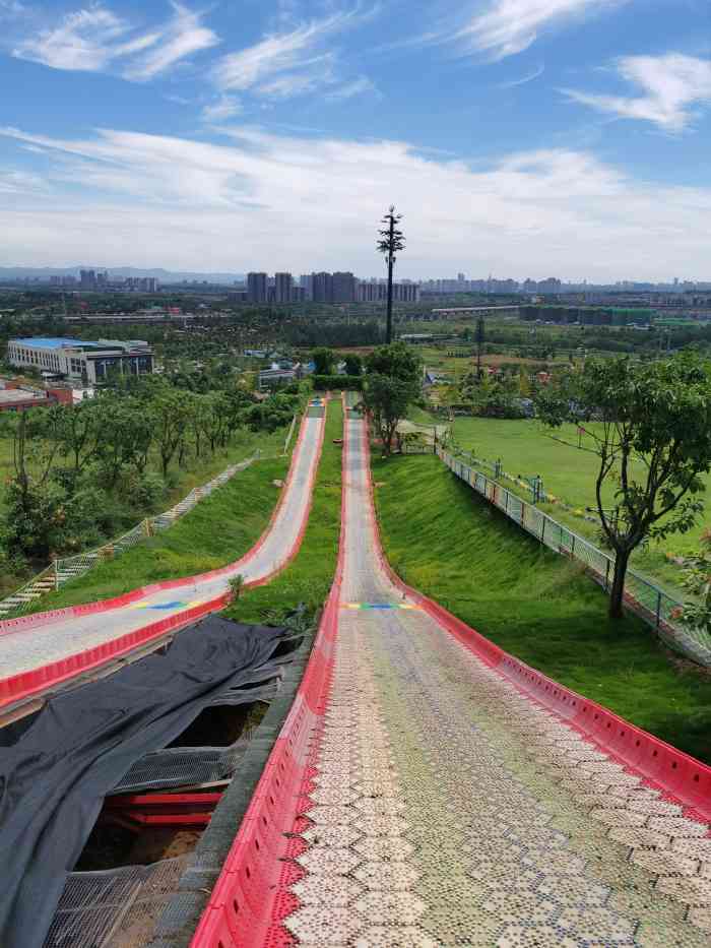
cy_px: 474
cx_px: 356
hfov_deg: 51.4
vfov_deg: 65.3
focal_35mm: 27
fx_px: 739
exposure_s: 1/5000
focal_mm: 5.56
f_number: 1.6
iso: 50
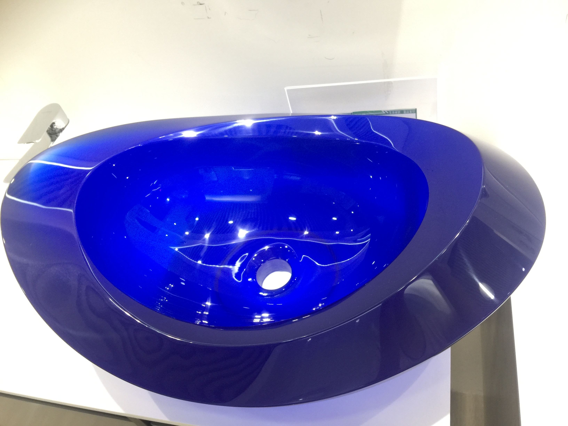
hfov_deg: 61.7
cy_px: 213
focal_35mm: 29
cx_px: 284
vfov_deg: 48.2
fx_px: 476
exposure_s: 1/33
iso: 64
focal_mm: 4.15
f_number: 2.2
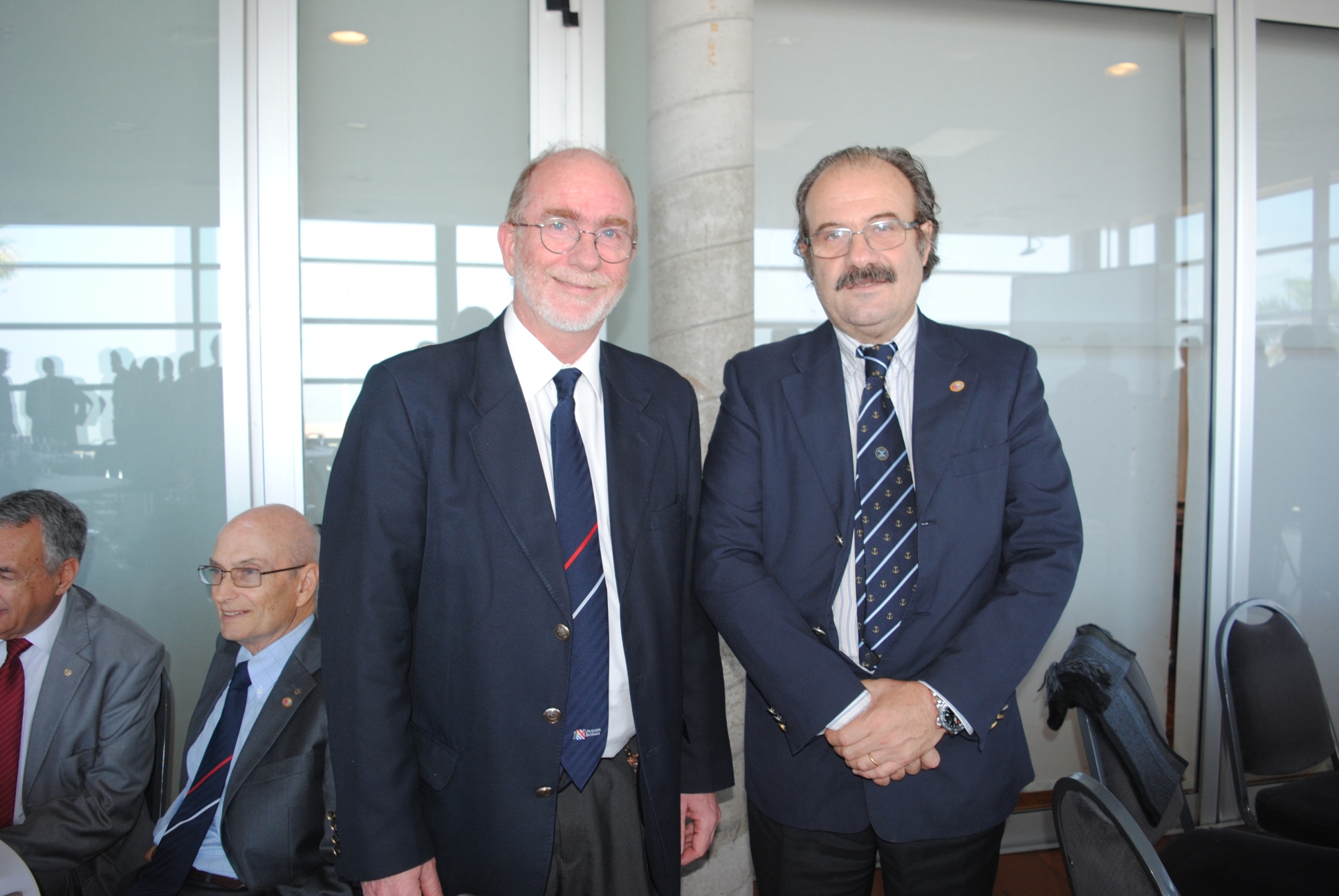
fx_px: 1005
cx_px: 670
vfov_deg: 48.0
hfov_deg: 67.3
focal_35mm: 27
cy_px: 448
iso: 200
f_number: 3.5
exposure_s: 1/60
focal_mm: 18
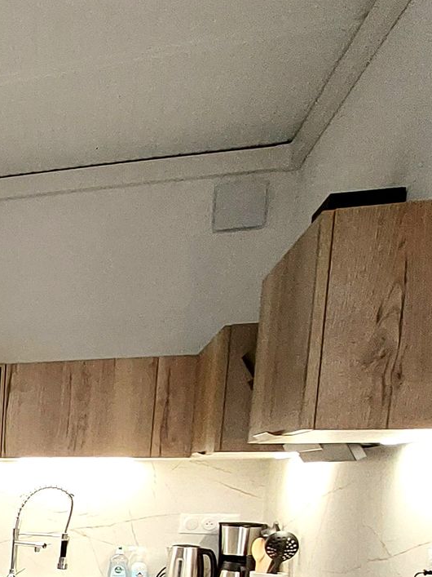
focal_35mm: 46
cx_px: -271
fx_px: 766
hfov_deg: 23.1
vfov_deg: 36.8
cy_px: 583
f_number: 2.2
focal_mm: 1.74
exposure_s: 1/50
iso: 320
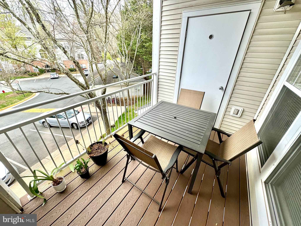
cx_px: 150
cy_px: 113
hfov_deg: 102.1
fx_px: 122
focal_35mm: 14
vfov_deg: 85.7
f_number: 2.2
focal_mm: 2.22
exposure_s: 1/295
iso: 40
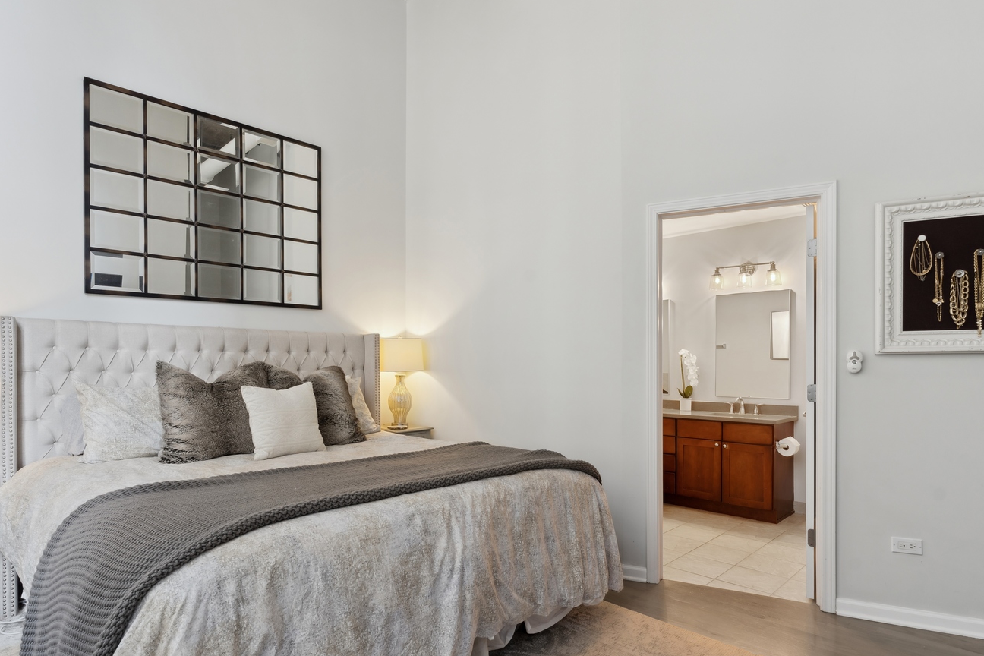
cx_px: 477
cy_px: 374
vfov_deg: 61.7
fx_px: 547
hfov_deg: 84.0
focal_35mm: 20
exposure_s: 1/15
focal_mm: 16
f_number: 8
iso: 320
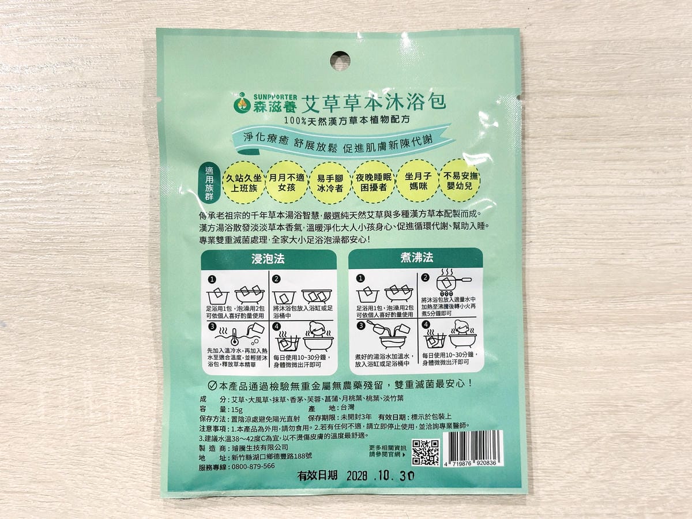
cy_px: 260
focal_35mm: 48
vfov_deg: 30.3
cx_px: 346
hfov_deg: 39.7
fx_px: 960
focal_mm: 6.86
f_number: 1.78
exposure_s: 1/60
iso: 80
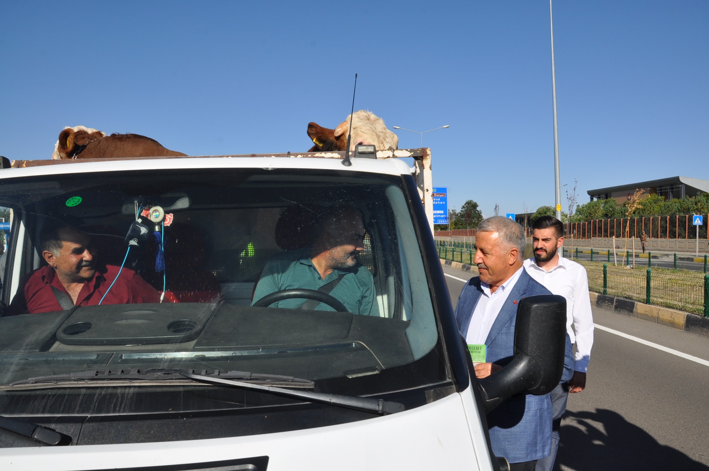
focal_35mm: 27
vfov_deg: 47.8
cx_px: 354
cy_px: 236
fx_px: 531
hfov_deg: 67.4
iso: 200
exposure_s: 1/200
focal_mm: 18
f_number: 14
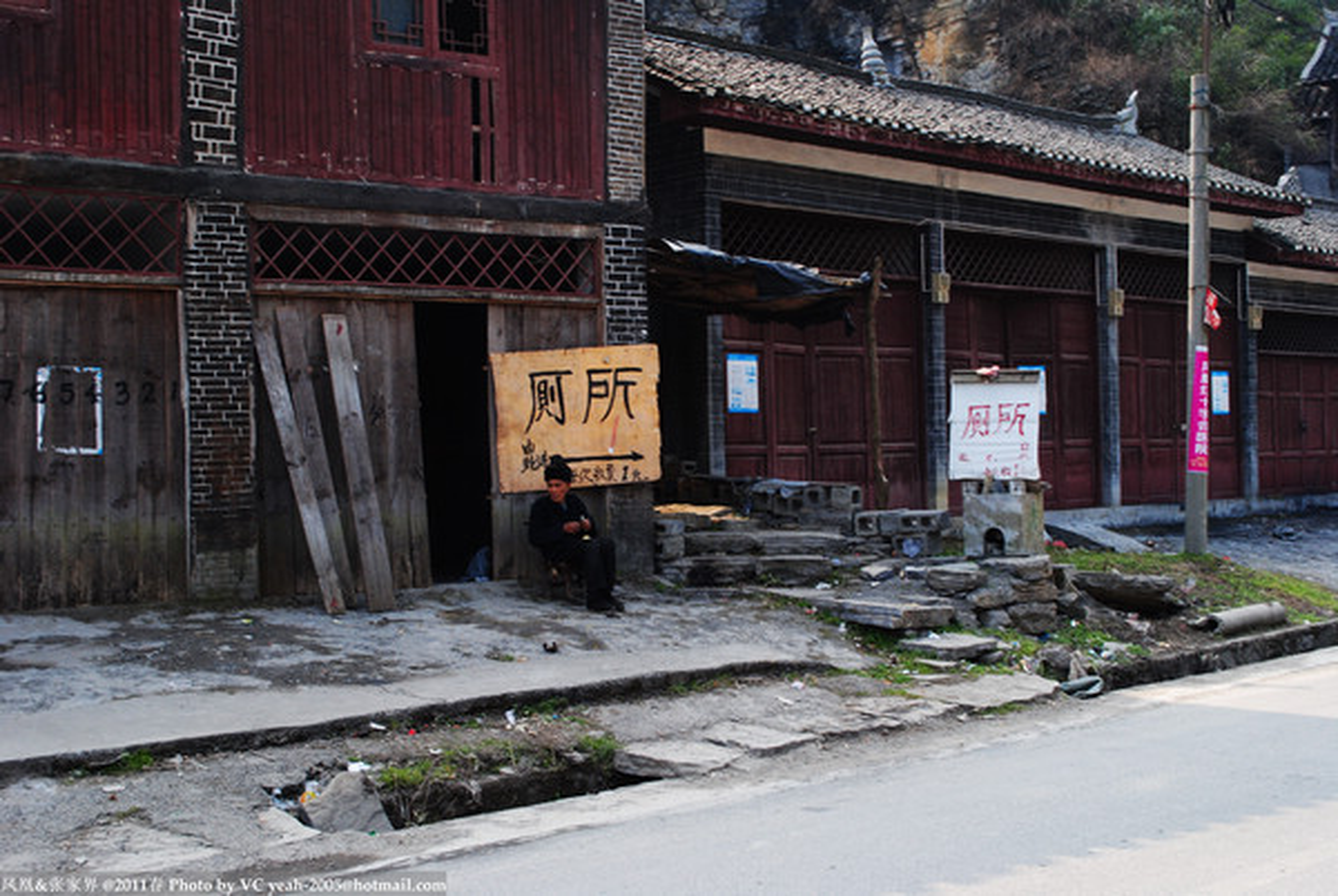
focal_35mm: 44
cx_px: 669
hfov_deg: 44.9
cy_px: 448
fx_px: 1619
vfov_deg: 30.9
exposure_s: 1/125
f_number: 9
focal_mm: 29
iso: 200
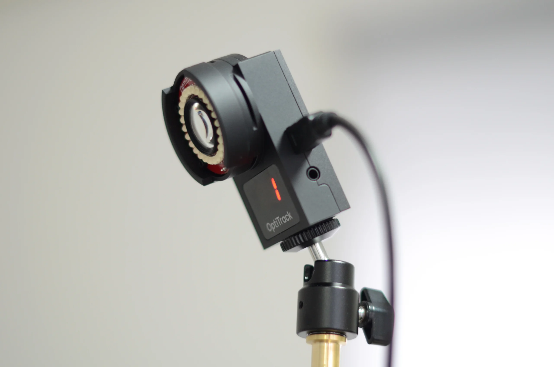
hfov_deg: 27.0
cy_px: 184
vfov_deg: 18.1
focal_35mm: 75
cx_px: 277
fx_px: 1152
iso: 800
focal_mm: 50
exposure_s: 1/125
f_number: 1.8
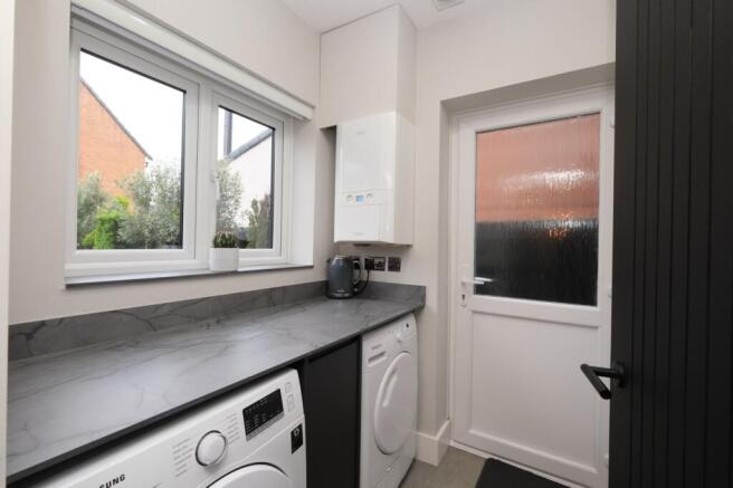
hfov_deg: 100.4
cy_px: 244
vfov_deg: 77.3
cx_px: 366
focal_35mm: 15
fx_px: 305
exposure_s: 1/8
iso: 400
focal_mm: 10
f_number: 8
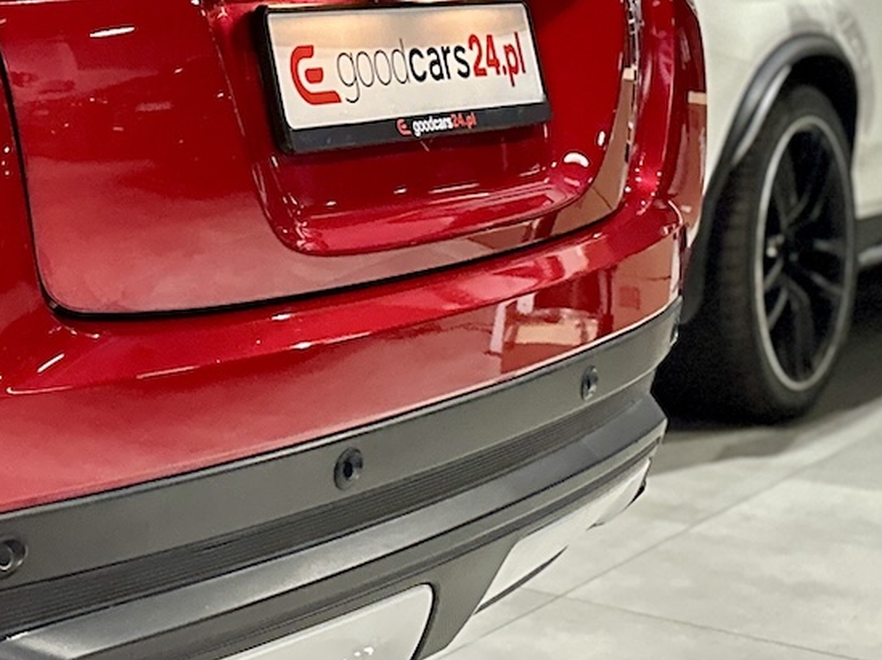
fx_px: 2139
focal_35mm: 84
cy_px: 103
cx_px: -419
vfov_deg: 17.4
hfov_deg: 20.2
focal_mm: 6.86
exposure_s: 1/50
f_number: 1.78
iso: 800
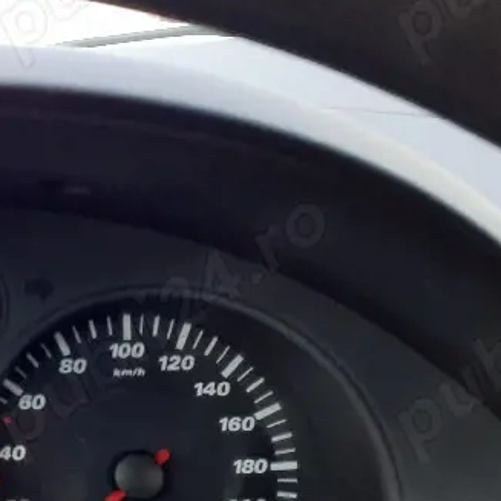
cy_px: 336
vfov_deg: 23.6
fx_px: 1195
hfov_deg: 21.6
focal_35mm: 73
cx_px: -133
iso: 160
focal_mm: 3.6
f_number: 1.9
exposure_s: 1/50
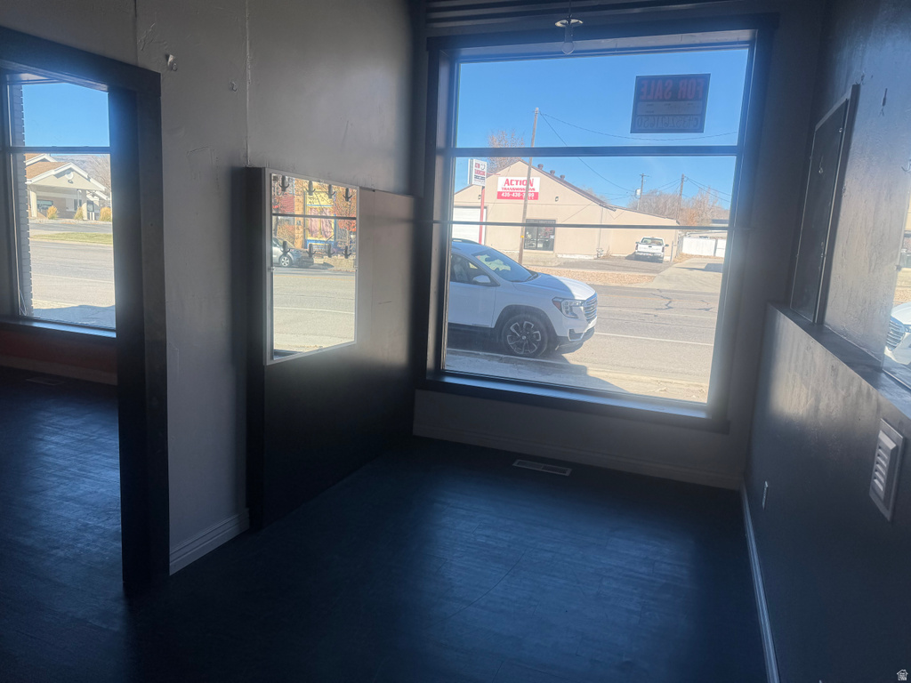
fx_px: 632
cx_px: 456
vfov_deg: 56.8
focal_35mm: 24
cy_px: 342
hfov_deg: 71.6
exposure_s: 1/1151
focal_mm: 6.76
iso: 80
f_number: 1.78
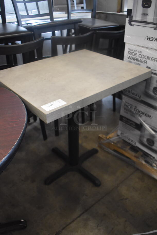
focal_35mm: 32
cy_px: 118
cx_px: 78
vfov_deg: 59.5
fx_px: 206
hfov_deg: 41.8
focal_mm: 21
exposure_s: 1/125
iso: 2500
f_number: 3.8
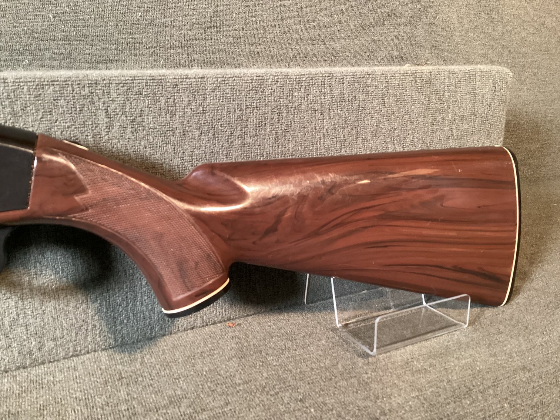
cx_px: 280
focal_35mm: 31
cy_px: 210
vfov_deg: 45.4
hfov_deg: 58.3
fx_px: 502
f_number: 2.4
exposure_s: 1/30
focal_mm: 3.3
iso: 400
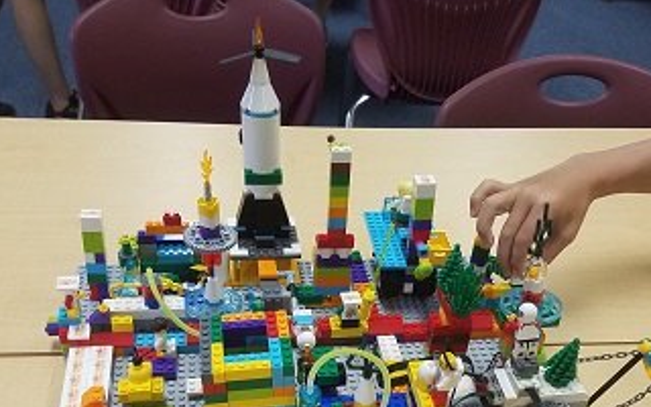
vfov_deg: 29.0
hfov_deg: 46.1
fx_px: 763
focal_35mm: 43
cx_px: 362
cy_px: 343
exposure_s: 1/60
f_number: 1.7
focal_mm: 4.2
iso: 160
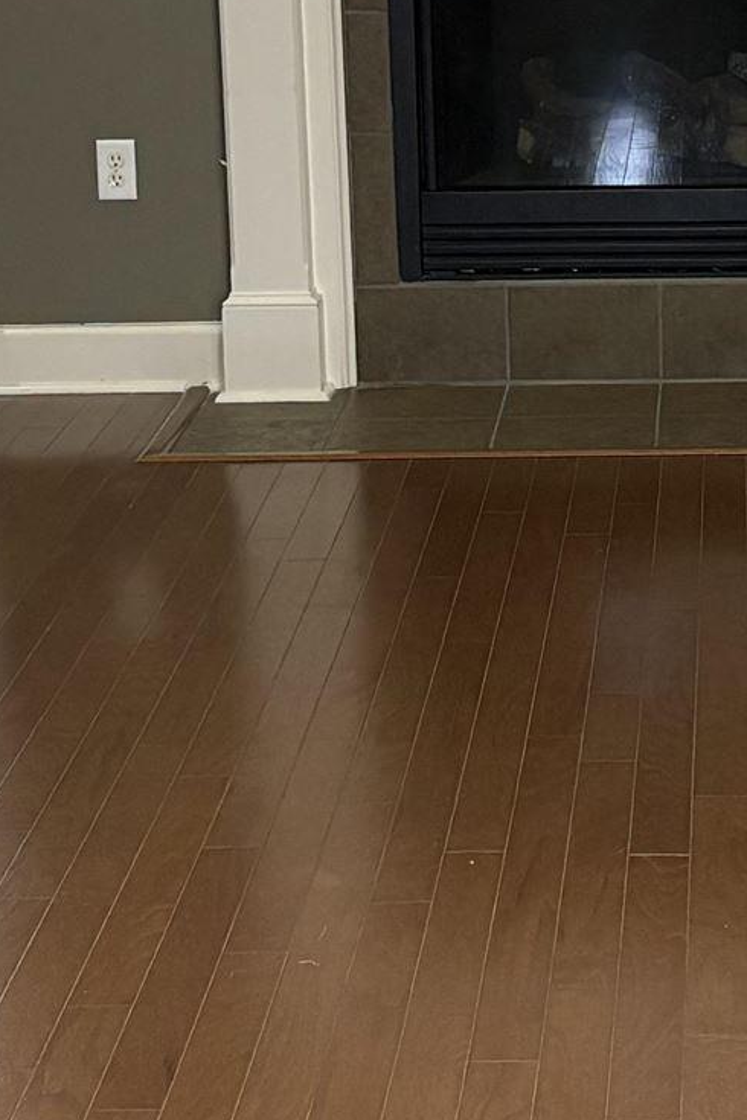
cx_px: 649
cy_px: 198
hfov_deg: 12.1
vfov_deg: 17.9
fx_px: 3517
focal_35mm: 113
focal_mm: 5.96
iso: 200
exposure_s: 1/60
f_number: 1.6
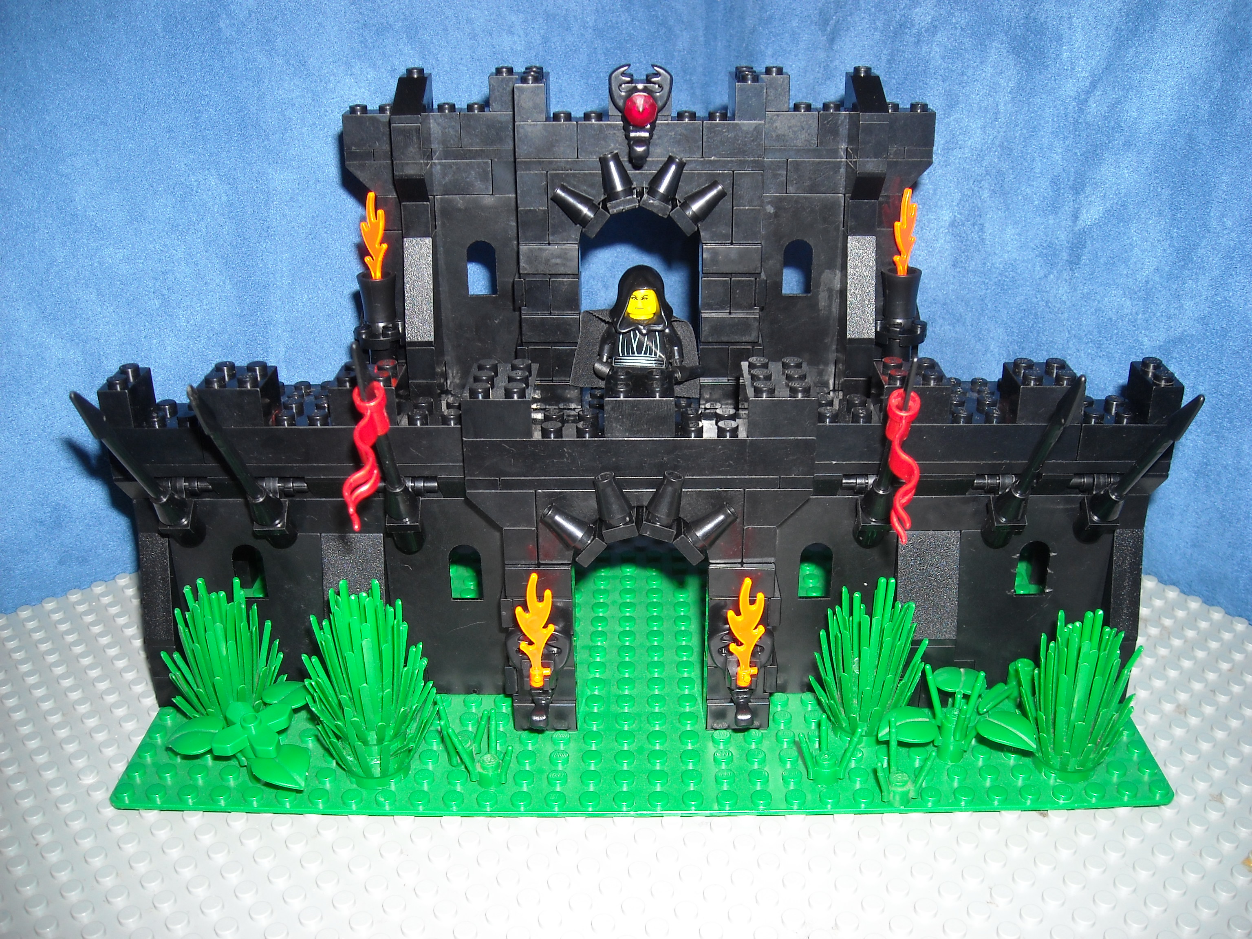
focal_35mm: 35
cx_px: 626
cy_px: 470
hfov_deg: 52.6
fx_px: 1266
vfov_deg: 40.7
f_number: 2.8
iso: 64
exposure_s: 1/60
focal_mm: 5.7
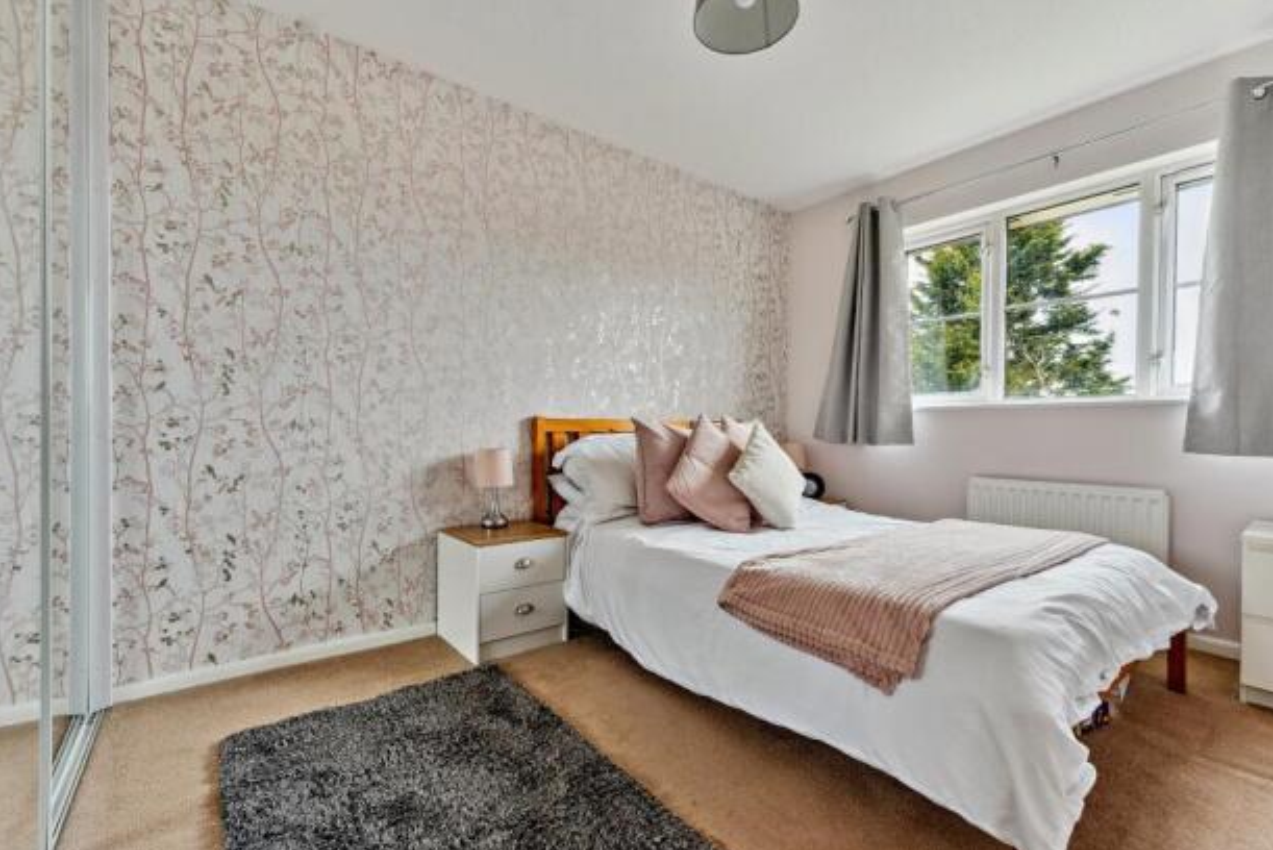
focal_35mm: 15
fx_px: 531
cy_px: 451
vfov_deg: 77.3
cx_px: 628
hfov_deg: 100.4
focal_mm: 14
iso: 200
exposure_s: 1/5
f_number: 9
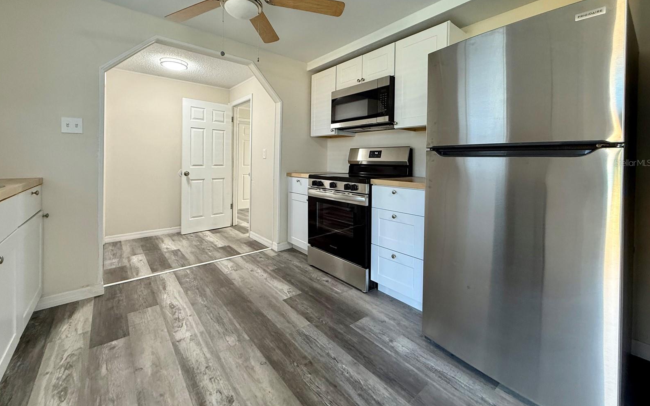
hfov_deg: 101.5
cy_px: 163
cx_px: 325
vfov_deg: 74.0
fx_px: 266
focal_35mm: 15
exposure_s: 1/60
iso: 250
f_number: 2.2
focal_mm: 2.22
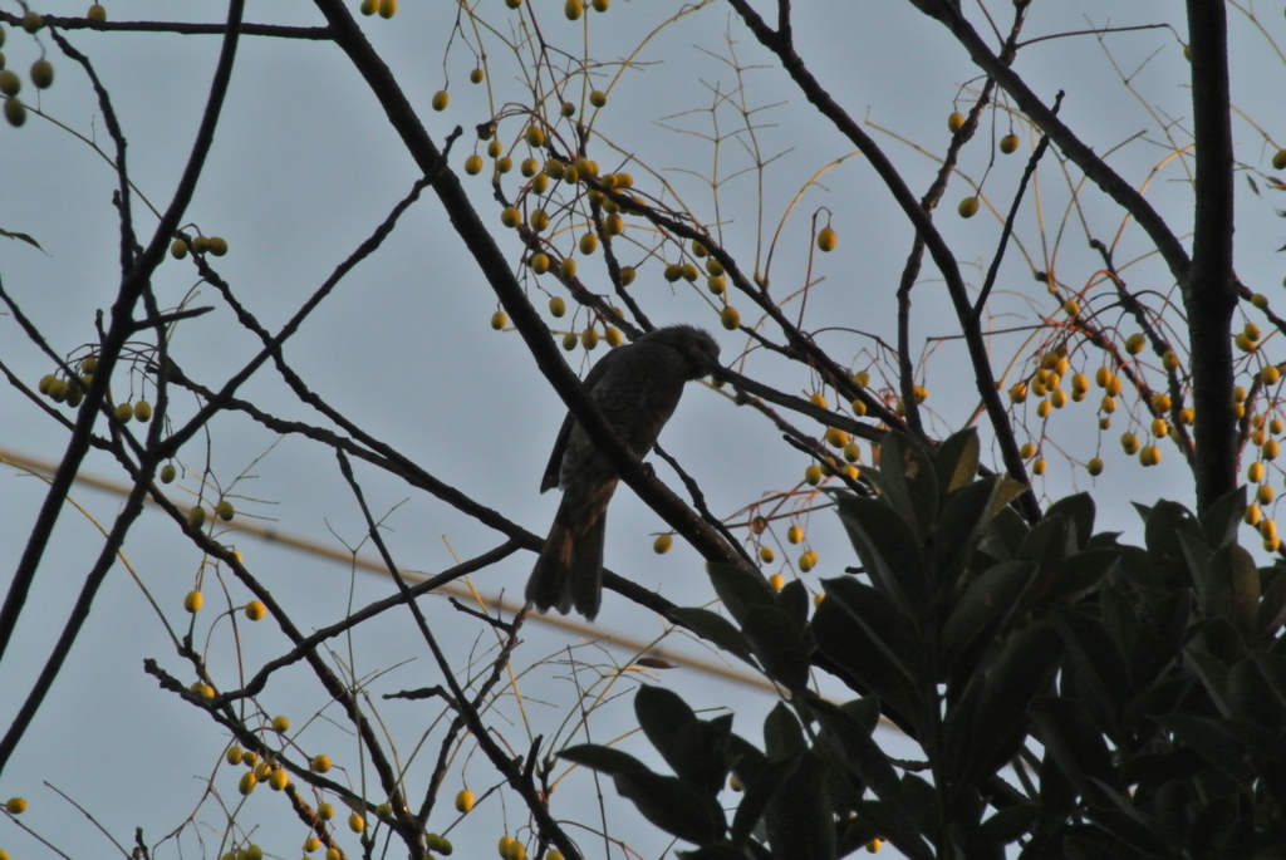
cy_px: 430
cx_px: 643
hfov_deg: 2.5
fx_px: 28963
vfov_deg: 1.7
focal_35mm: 810
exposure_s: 1/320
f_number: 18
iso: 1600
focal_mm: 300
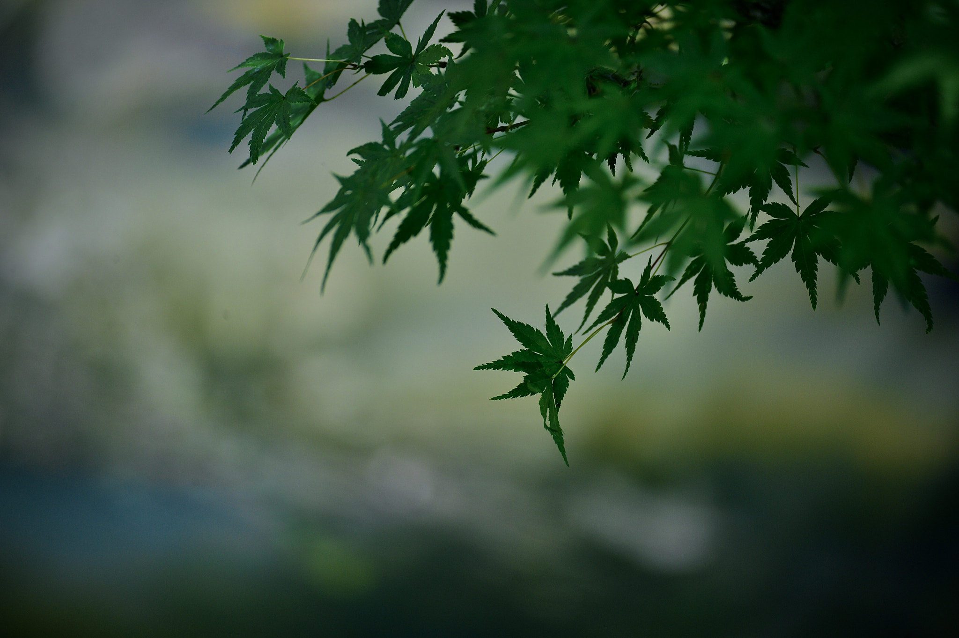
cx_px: 480
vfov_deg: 4.6
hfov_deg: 6.9
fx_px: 7987
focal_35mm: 300
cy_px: 319
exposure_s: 1/400
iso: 400
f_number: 5.6
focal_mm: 300
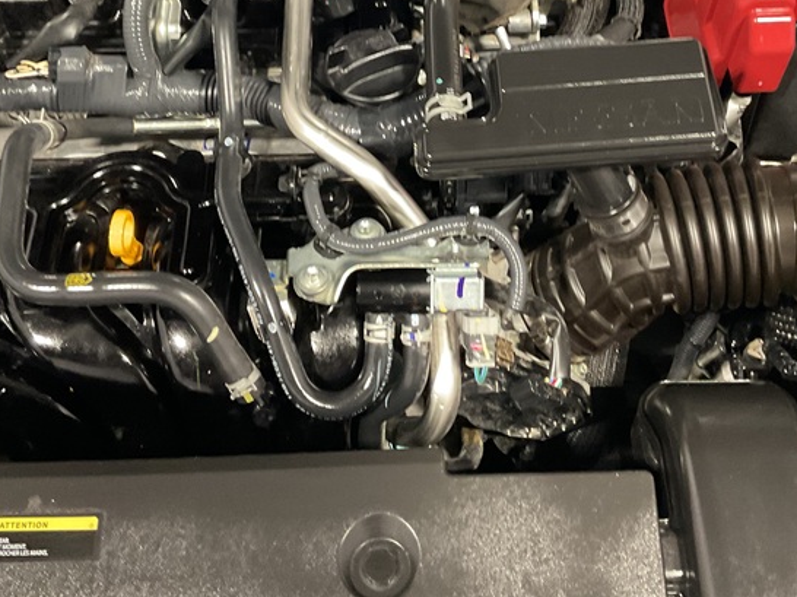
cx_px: 436
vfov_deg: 27.8
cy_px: 96
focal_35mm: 51
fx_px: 1174
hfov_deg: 37.5
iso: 250
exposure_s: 1/30
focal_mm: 3
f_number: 1.8
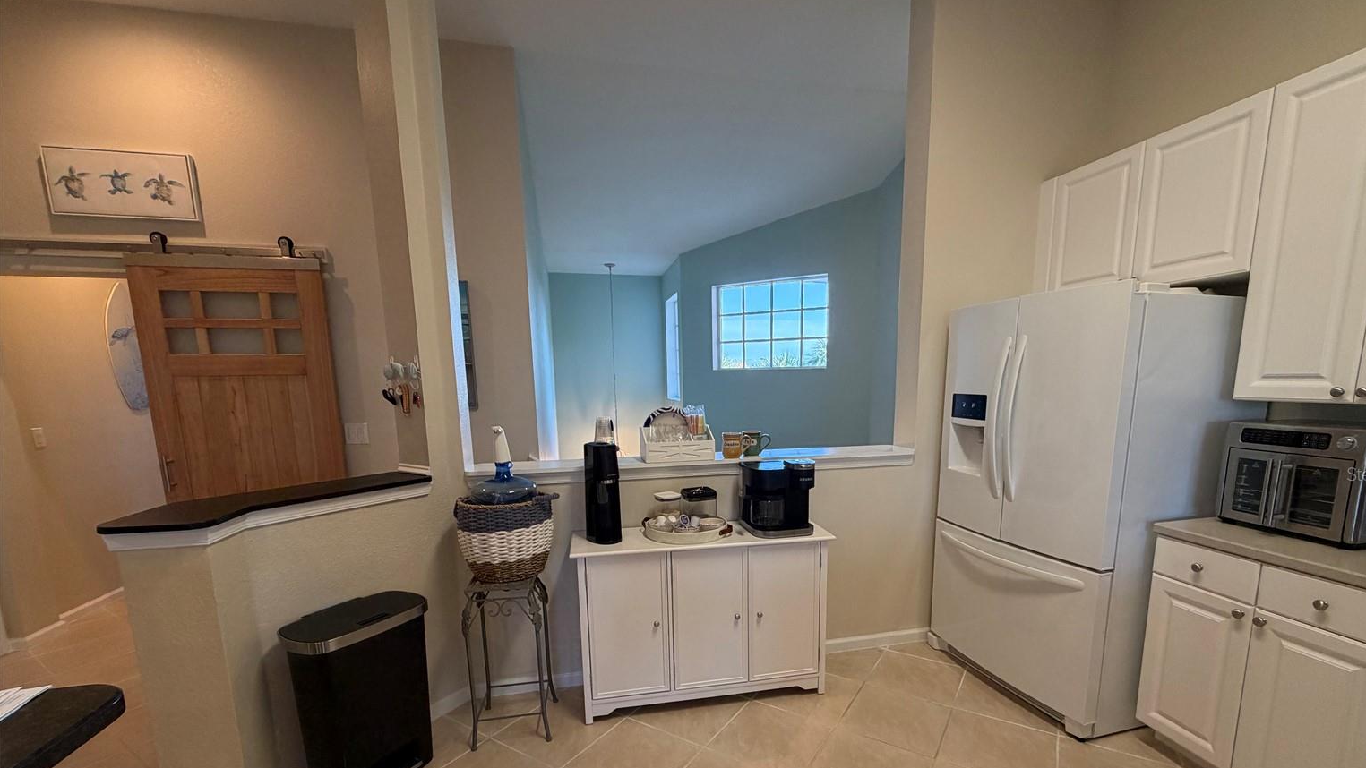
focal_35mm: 16
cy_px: 474
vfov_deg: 66.2
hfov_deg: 99.3
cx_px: 715
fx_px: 580
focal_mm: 2.22
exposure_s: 1/60
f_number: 2.2
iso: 200
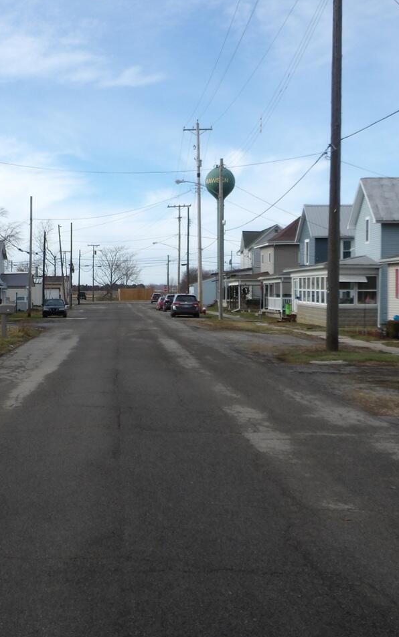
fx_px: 852
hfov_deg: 25.9
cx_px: 86
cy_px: 319
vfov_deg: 41.0
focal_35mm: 49
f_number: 4.5
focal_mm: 6.2
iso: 100
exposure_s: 1/440
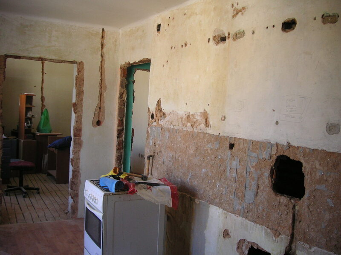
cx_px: 170
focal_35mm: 37
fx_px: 364
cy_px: 128
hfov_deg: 50.1
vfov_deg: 38.7
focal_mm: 6.1
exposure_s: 1/90
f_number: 2.8
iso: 50
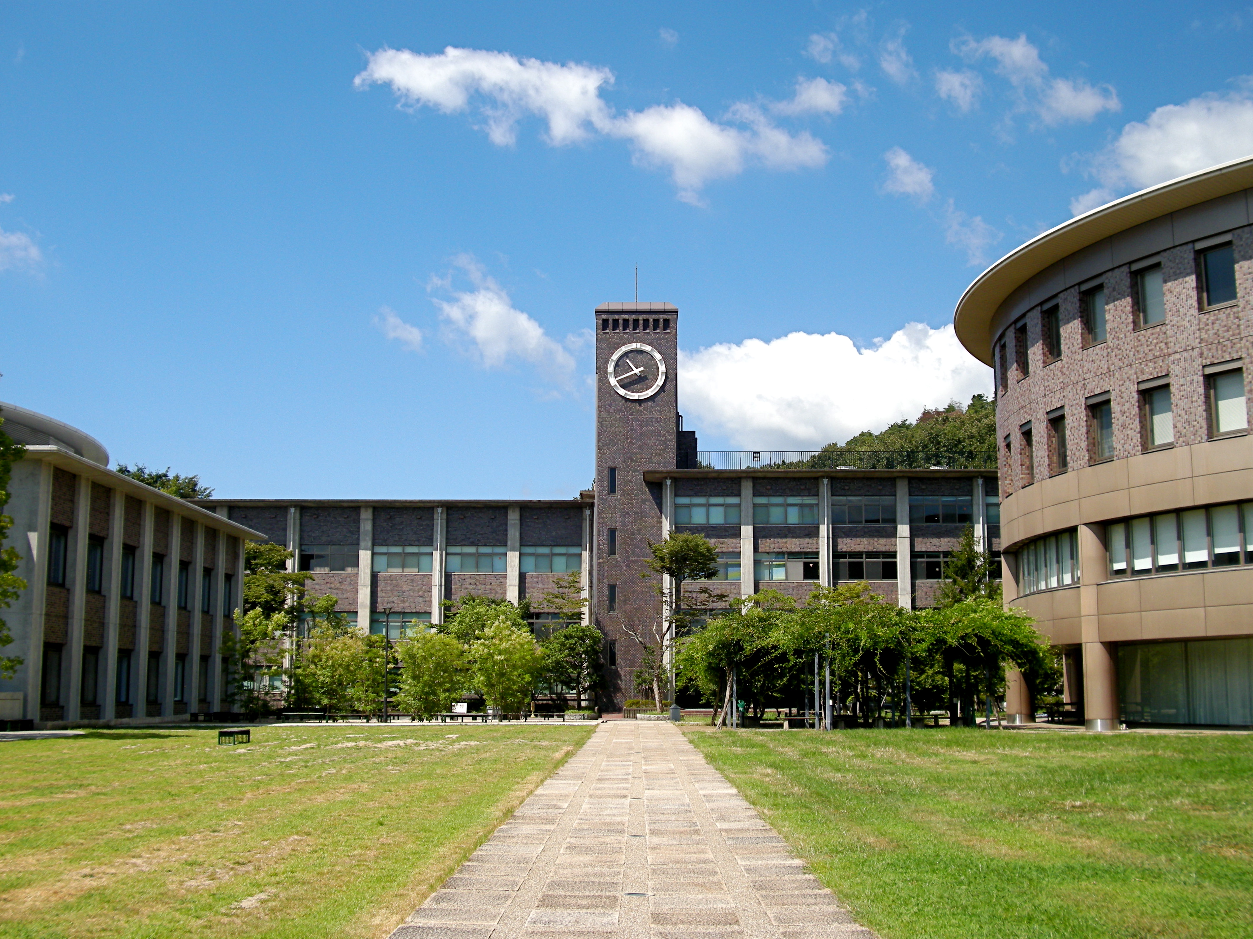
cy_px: 470
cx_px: 626
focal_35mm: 37
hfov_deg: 50.1
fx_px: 1339
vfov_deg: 38.7
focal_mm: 7.9
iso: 64
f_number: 8
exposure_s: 1/140
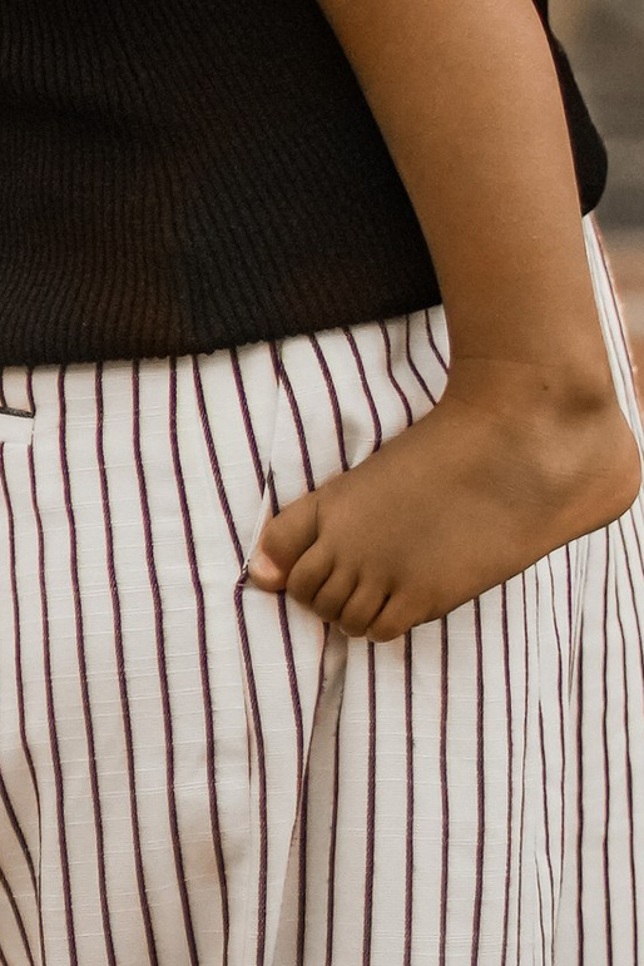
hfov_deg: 5.5
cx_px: 70
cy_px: -1054
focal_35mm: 249
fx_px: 6681
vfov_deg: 7.9
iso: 1000
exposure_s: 1/8000
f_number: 1.8
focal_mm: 50
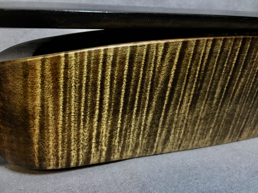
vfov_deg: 48.2
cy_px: 96
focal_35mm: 29
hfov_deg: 61.7
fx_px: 216
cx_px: 129
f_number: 2.2
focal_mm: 4.15
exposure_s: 1/15
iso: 320
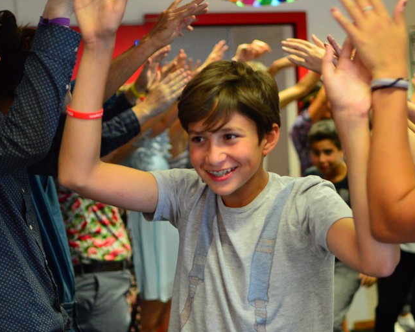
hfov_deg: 24.2
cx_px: 246
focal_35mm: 79
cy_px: 181
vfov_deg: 19.5
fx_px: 967
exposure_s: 1/200
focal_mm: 35
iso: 1600
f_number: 1.8
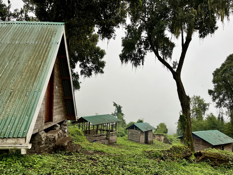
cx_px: 116
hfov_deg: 67.3
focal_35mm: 26
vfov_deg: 53.1
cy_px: 88
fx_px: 175
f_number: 1.6
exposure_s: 1/635
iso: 50
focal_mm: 5.1
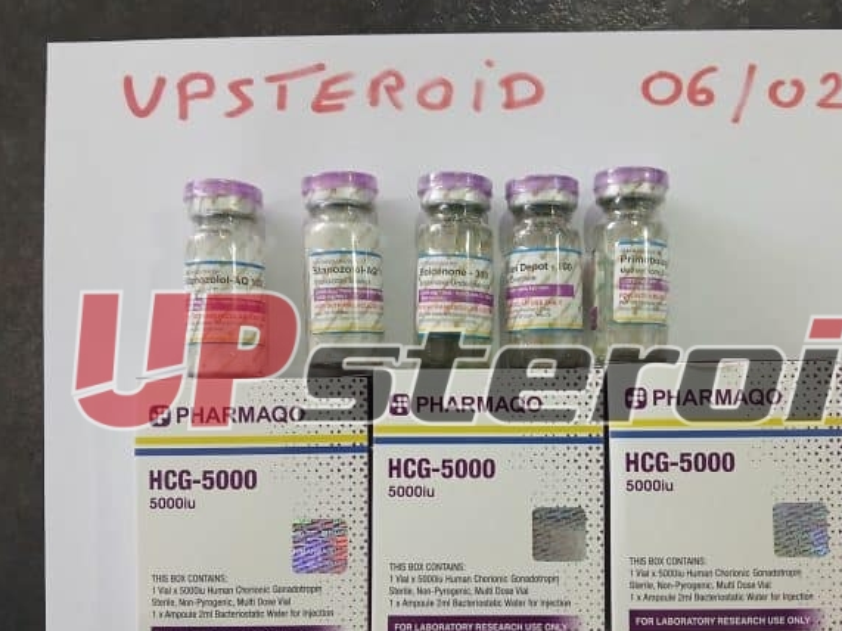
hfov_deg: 52.2
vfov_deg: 40.5
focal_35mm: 35
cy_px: 377
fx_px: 851
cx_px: 513
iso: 250
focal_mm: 3.98
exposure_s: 1/25
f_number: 1.8
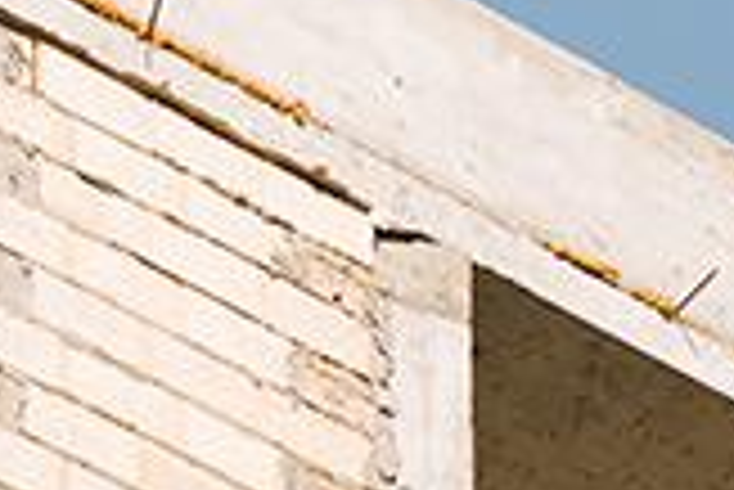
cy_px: 1117
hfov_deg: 3.0
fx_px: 14183
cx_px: 1036
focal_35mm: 695
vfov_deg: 2.0
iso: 250
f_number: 4.5
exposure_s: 1/4000
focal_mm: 105
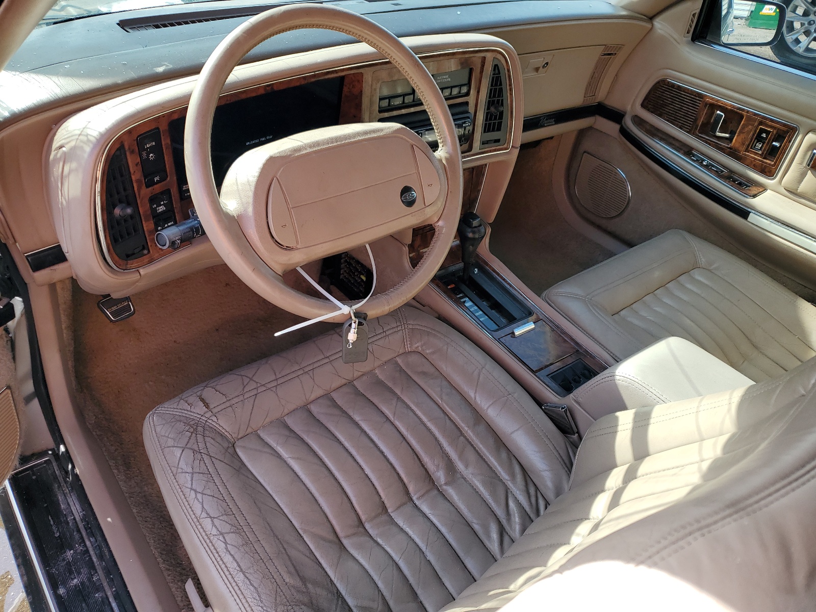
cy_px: 306
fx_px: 613
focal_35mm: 26
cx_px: 408
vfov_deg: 53.1
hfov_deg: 67.3
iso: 50
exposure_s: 1/385
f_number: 1.5
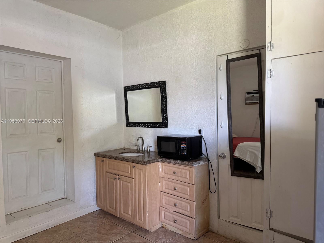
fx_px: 225
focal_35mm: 24
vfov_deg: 56.8
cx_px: 162
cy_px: 122
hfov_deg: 71.6
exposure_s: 1/85
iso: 200
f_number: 1.78
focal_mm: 6.76
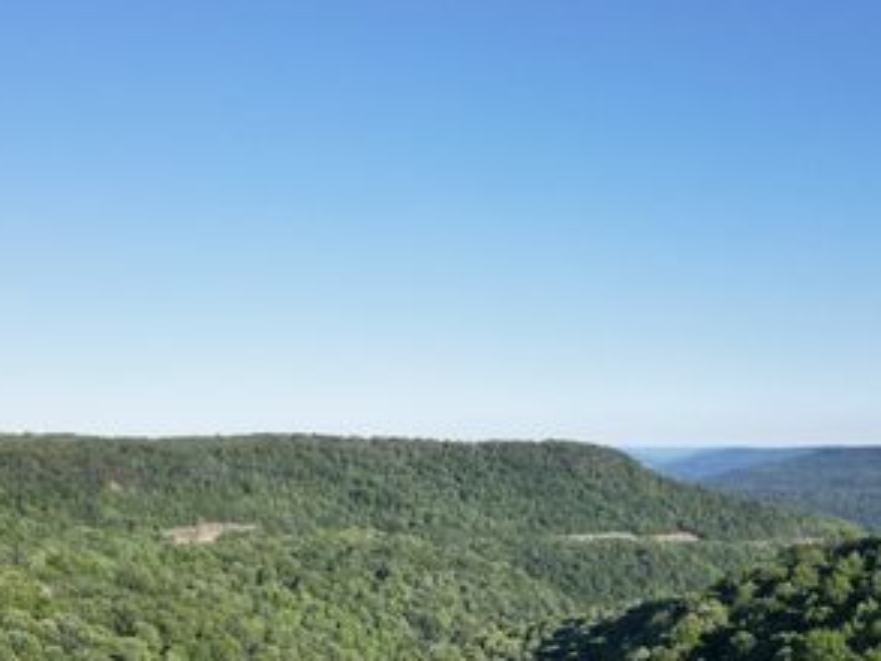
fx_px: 1044
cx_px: 442
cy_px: 455
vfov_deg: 34.7
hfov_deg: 45.8
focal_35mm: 41
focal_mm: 6.72
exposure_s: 1/2500
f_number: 1.7
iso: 120
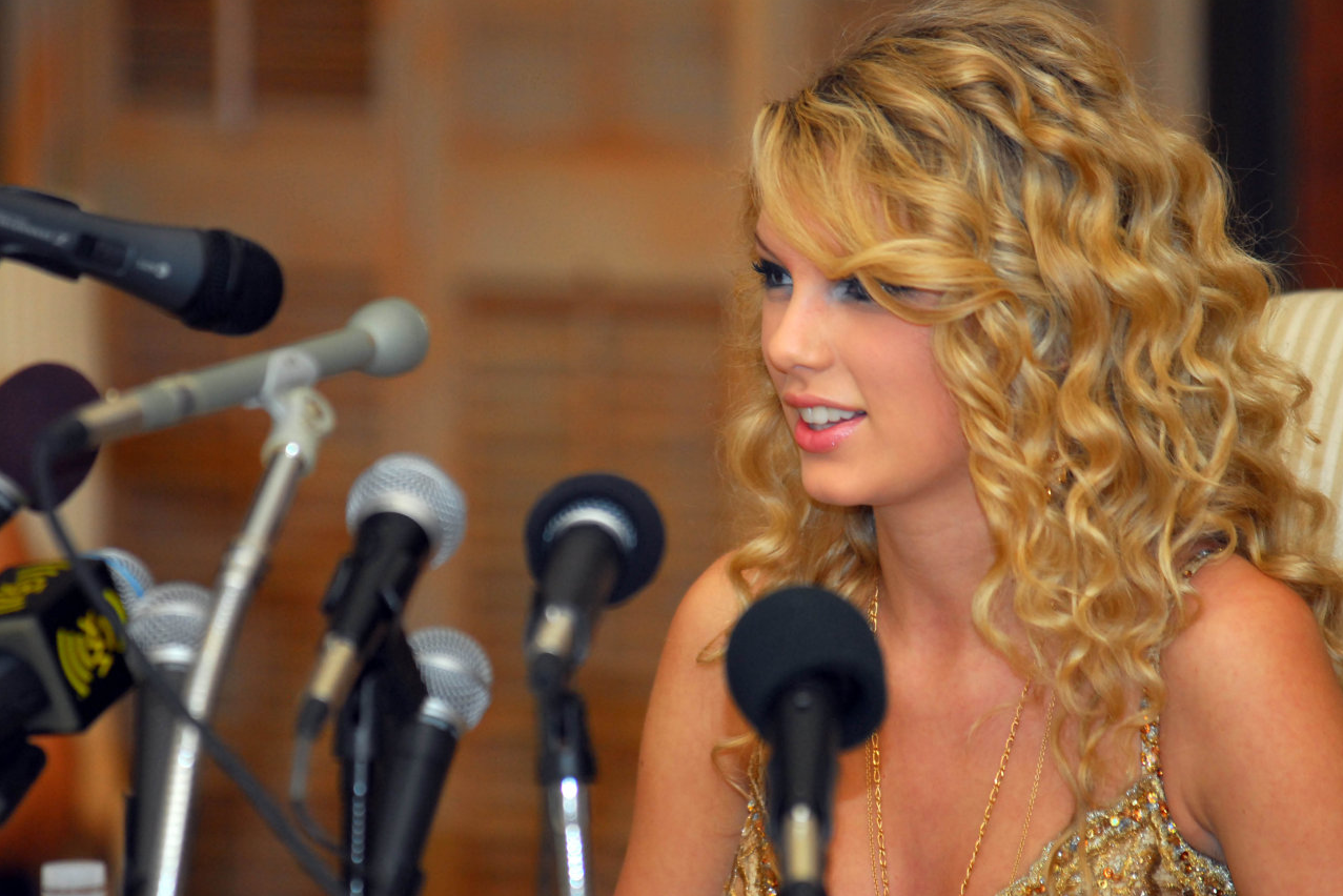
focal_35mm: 301
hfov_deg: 6.8
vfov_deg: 4.6
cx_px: 672
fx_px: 11231
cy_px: 449
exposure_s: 1/100
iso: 400
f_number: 2.8
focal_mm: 200
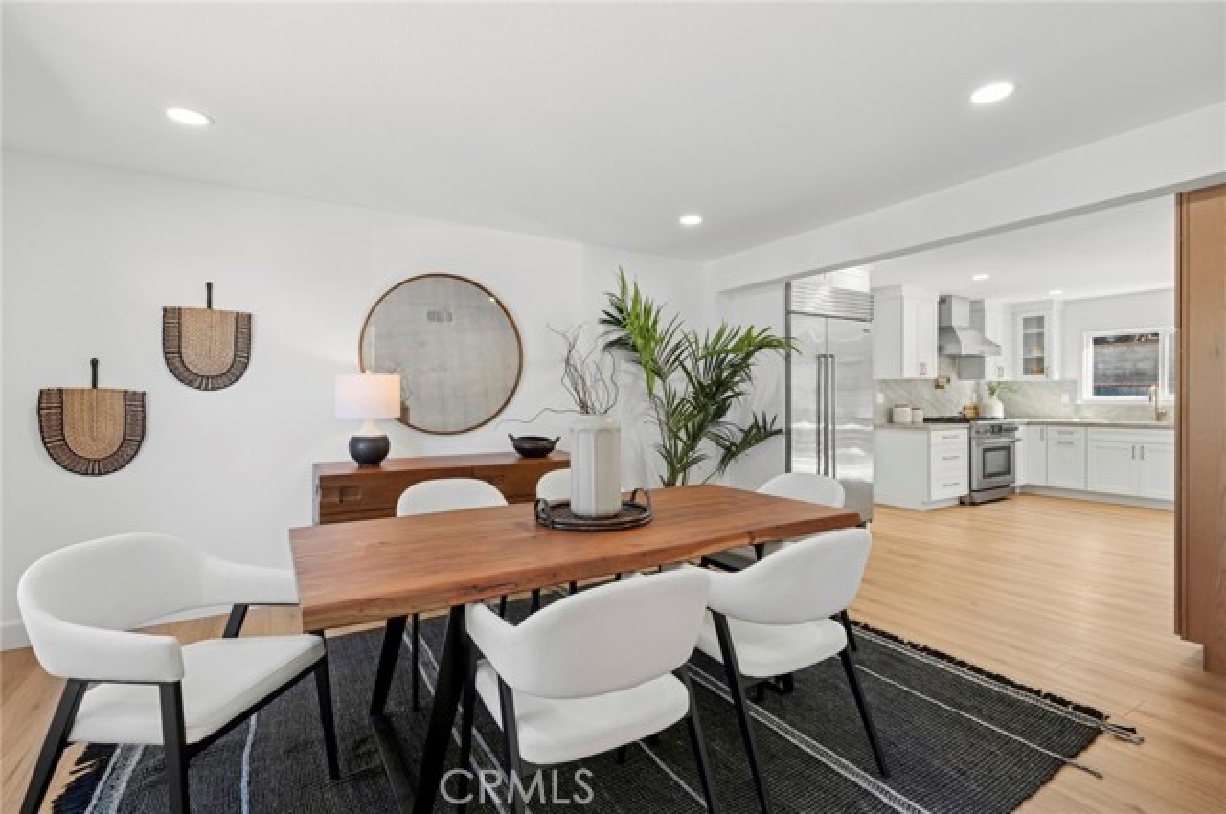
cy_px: 407
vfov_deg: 73.6
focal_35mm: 16
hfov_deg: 96.8
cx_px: 613
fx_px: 544
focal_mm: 16
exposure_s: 1/8
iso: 125
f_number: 9
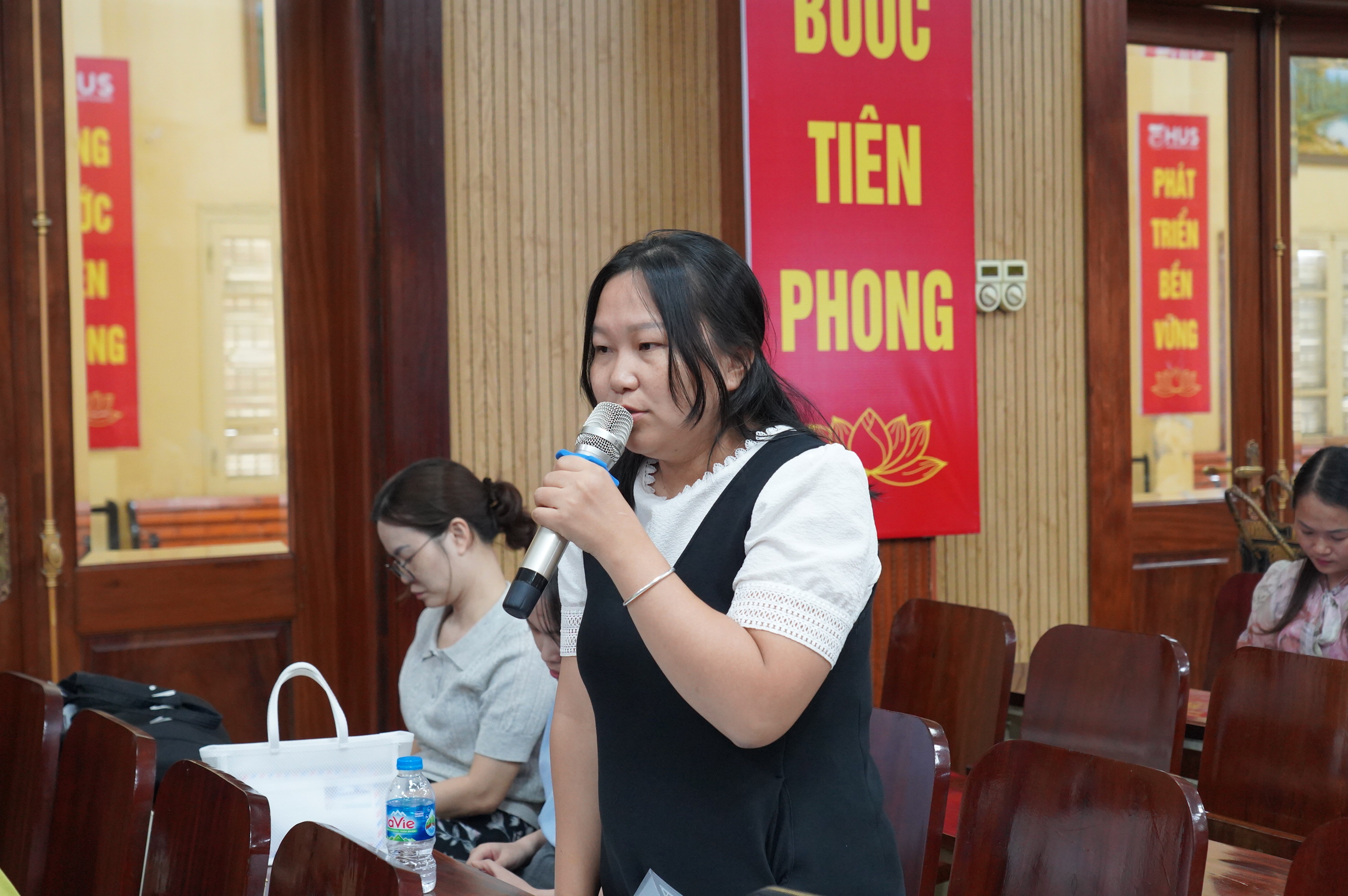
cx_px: 674
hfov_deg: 36.3
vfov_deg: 24.6
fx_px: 2058
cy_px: 448
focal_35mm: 55
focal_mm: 55
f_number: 5.6
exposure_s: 1/125
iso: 5000
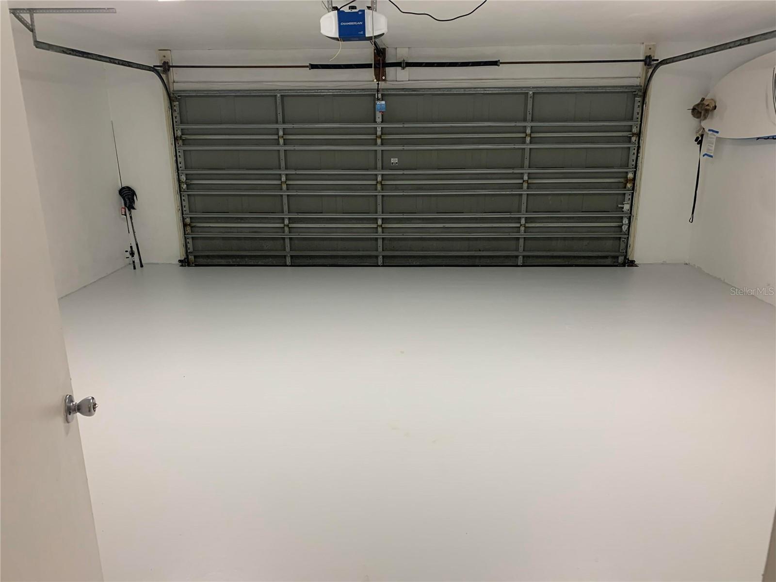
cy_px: 291
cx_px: 388
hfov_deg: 67.3
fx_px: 583
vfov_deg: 53.1
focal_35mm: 26
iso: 125
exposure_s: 1/60
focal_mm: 4.25
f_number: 1.8
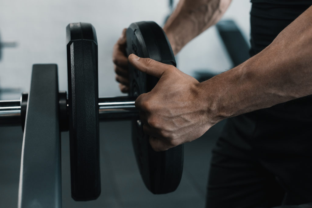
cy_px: 104
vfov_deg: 27.0
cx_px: 156
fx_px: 433
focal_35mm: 50
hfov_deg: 39.6
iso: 1000
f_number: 4
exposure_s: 1/160
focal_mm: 50
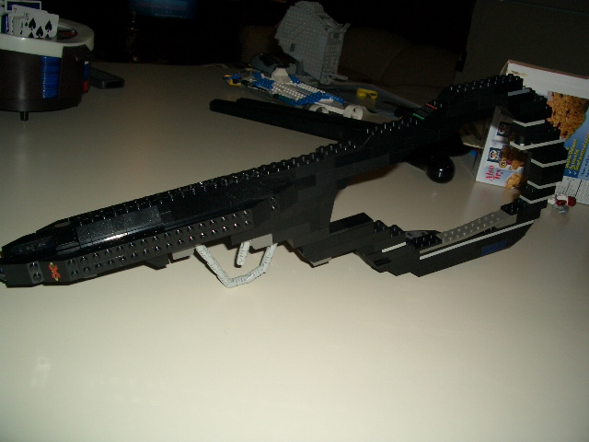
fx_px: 596
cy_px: 221
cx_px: 294
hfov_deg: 52.6
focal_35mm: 35
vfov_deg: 40.7
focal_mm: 5.8
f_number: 4.3
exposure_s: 1/60
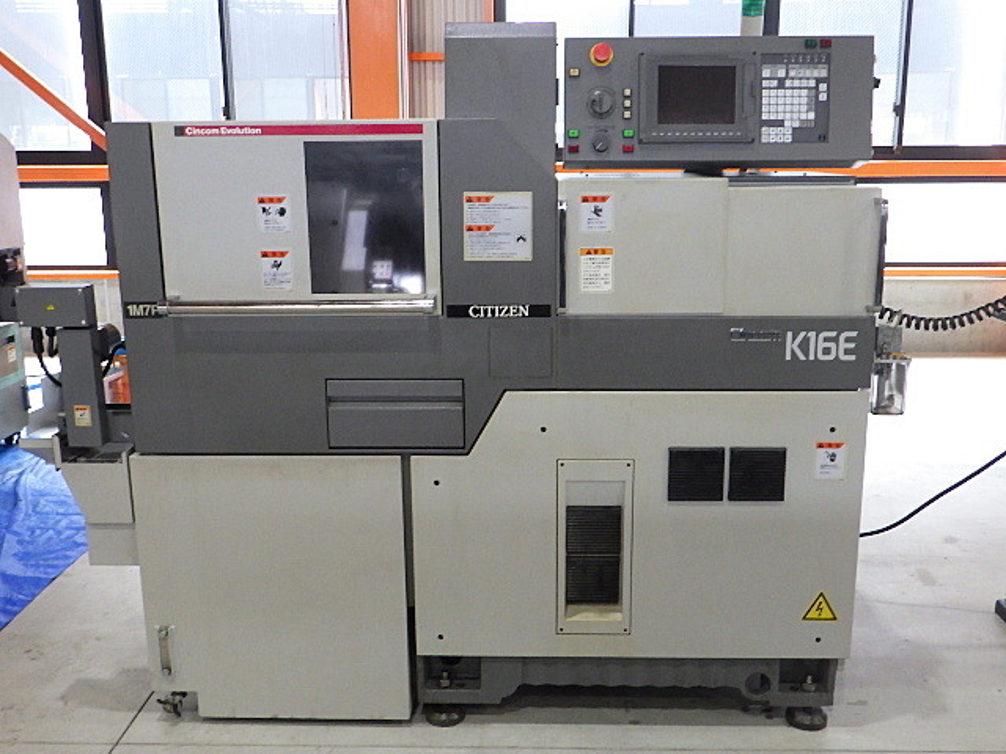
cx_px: 503
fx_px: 988
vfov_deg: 41.8
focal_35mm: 34
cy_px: 377
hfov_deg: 54.0
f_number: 3.8
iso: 640
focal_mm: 6.1
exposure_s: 1/50
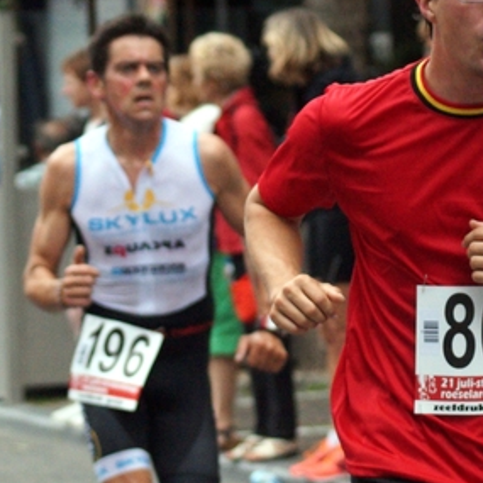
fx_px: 4231
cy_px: 230
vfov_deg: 6.5
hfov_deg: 6.5
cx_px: 424
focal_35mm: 268
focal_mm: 100
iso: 2000
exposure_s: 1/2000
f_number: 5
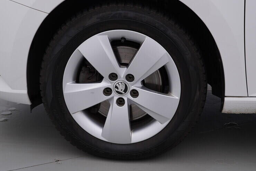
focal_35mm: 50
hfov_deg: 39.6
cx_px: 127
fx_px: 356
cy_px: 86
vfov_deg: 27.0
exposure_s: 1/100
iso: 125
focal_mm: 24
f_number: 4.5
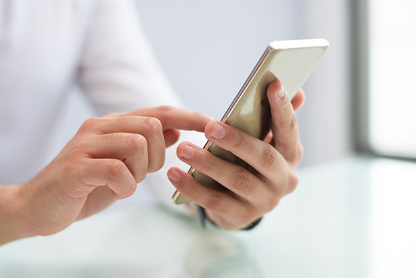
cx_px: 208
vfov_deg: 23.4
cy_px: 139
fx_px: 671
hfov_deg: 34.5
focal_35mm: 58
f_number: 2.5
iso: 100
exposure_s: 1/100
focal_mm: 58
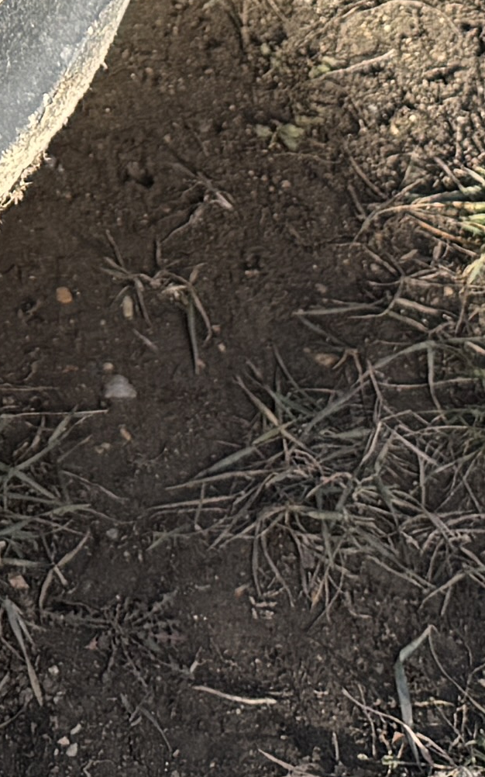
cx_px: -214
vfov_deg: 12.6
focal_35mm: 145
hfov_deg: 8.8
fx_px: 3067
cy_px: -779
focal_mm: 6.76
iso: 80
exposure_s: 1/992
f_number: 1.78
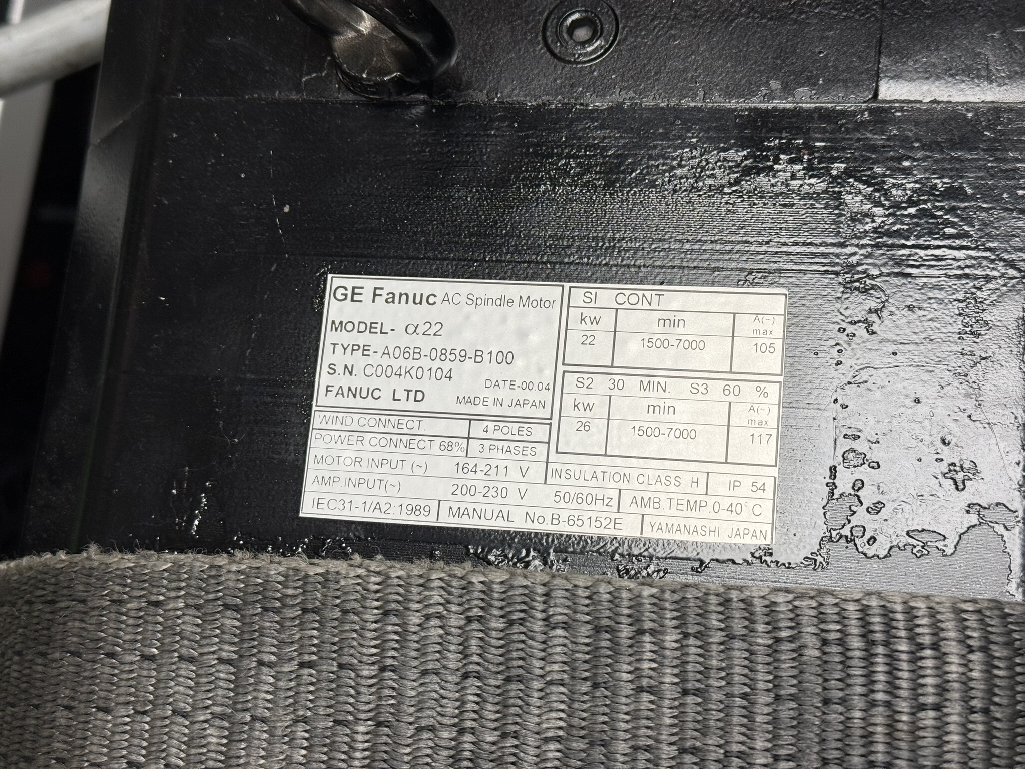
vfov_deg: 30.3
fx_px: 1421
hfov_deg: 39.7
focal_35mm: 48
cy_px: 384
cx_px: 512
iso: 50
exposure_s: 1/187
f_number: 1.78
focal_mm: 6.76
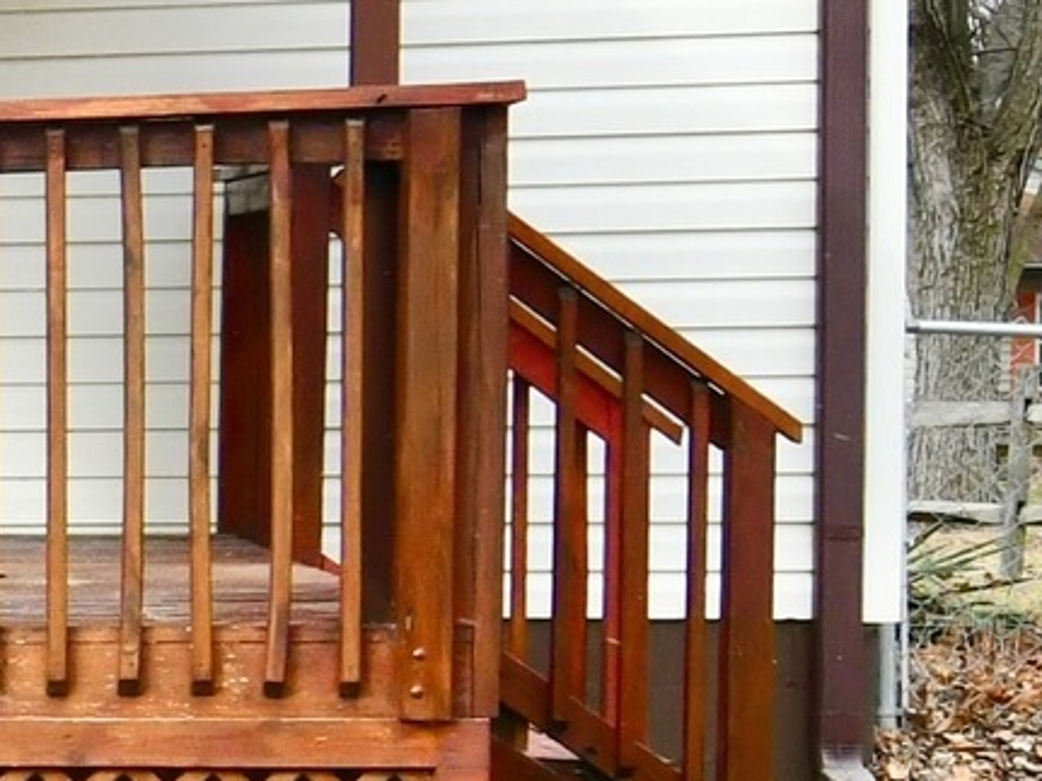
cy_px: 254
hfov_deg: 12.2
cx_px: -1898
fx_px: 2889
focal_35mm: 96
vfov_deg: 15.4
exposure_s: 1/320
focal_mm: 14
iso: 640
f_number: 10
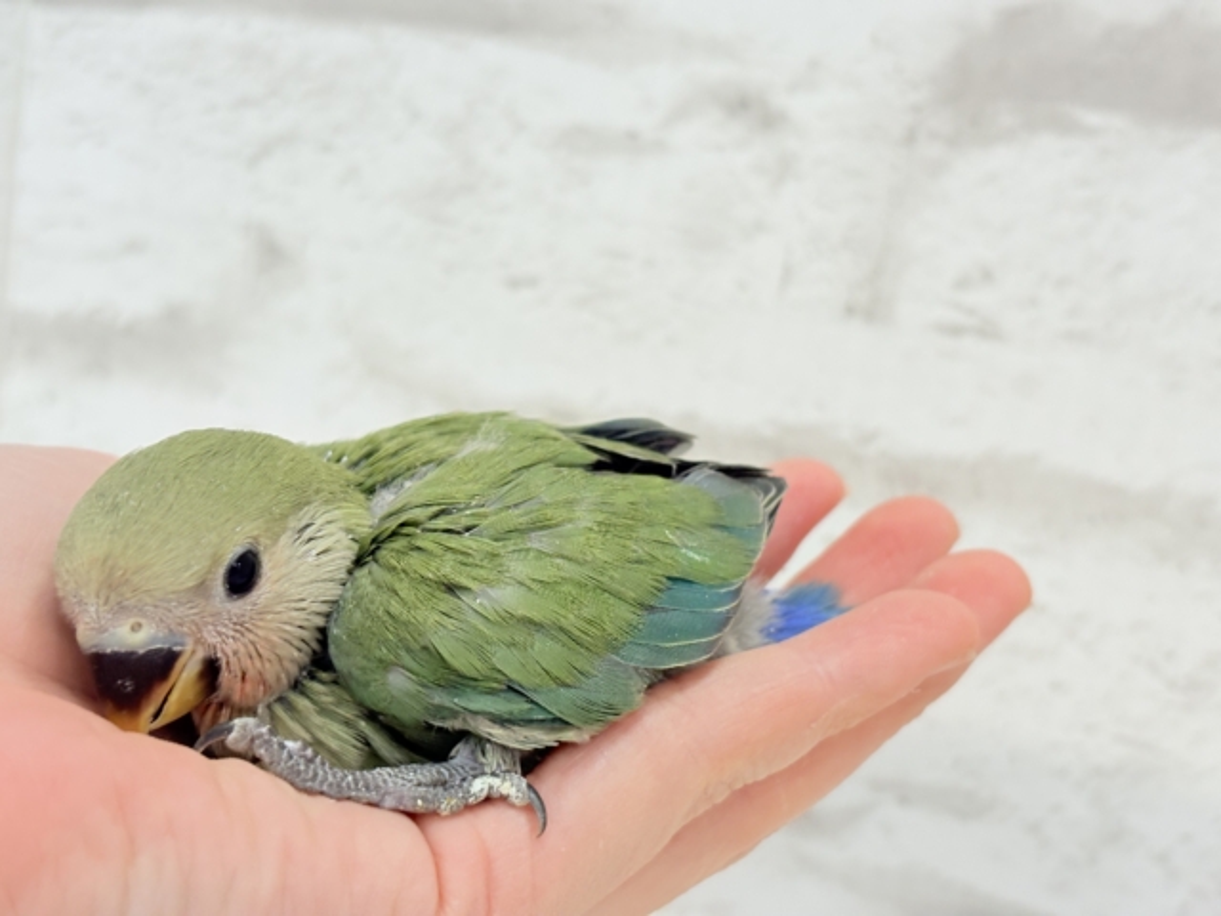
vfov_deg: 28.0
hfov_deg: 36.8
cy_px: 458
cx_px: 610
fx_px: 1834
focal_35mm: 52
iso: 100
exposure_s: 1/100
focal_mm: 5.96
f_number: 1.6
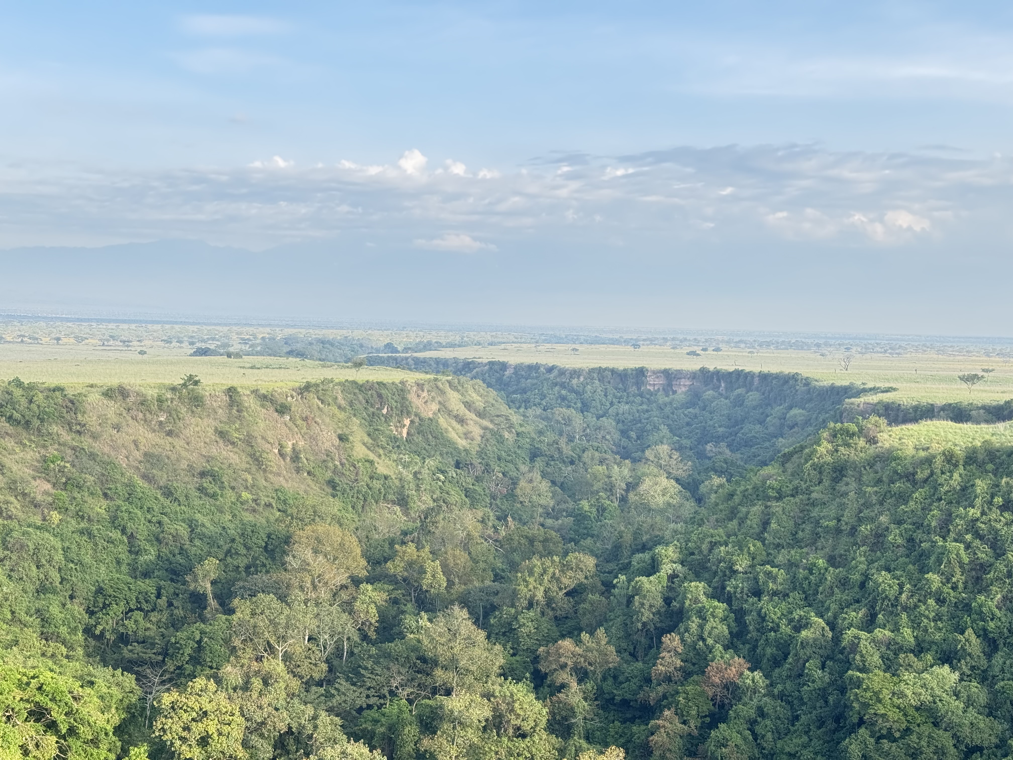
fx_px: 1405
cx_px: 506
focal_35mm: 48
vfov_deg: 30.3
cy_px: 380
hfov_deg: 39.7
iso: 64
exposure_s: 1/651
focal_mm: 6.76
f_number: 1.78
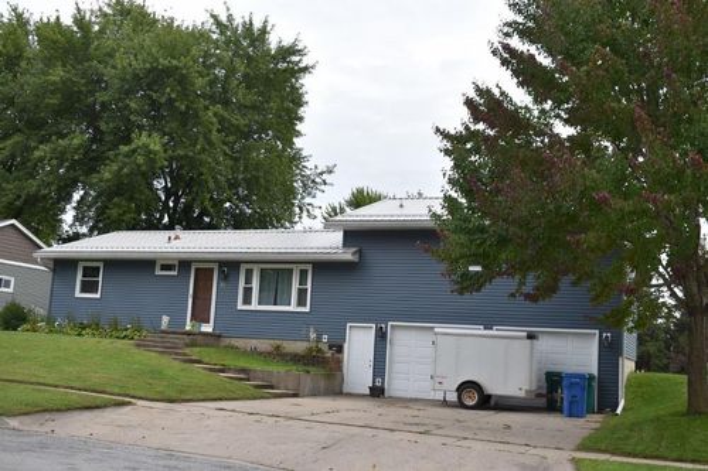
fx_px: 767
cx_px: 354
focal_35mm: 39
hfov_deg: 49.6
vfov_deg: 34.2
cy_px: 236
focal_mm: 26
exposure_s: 1/250
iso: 200
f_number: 7.1
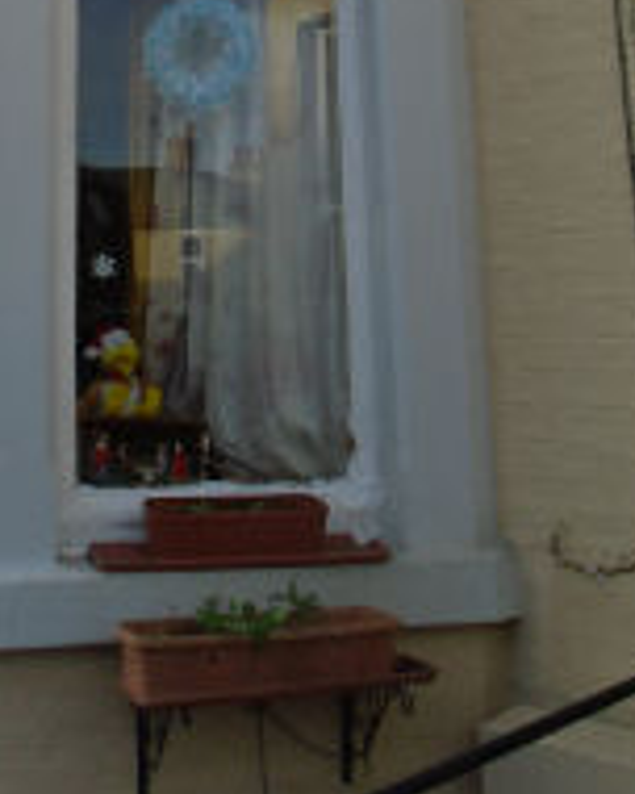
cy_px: 29
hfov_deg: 27.1
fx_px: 1292
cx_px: 140
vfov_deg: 31.9
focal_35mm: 55
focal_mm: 4.6
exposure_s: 1/500
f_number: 3.2
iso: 100
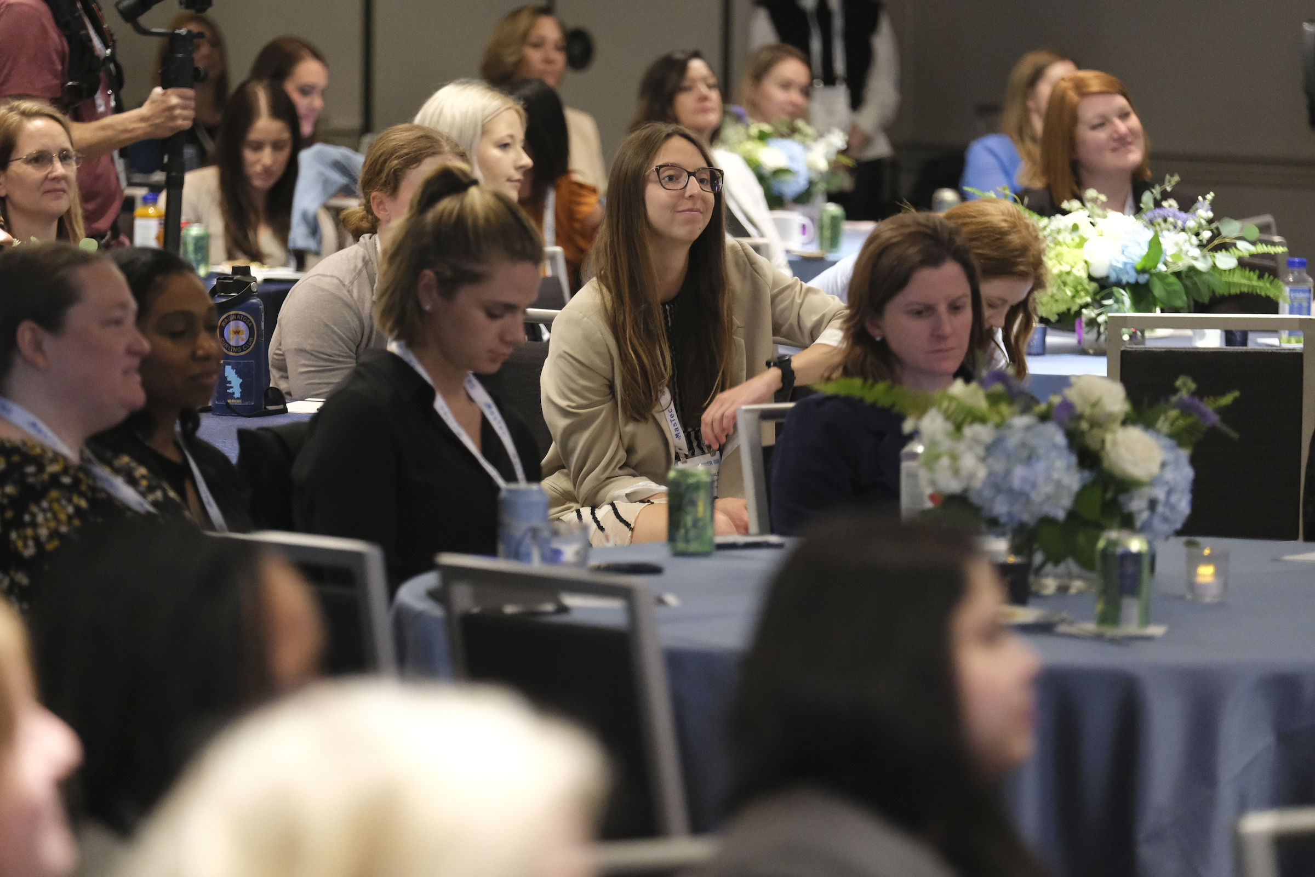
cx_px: 658
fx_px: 7086
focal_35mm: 194
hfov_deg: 10.6
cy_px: 438
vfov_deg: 7.1
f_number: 2.8
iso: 6400
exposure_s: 1/110
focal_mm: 129.2
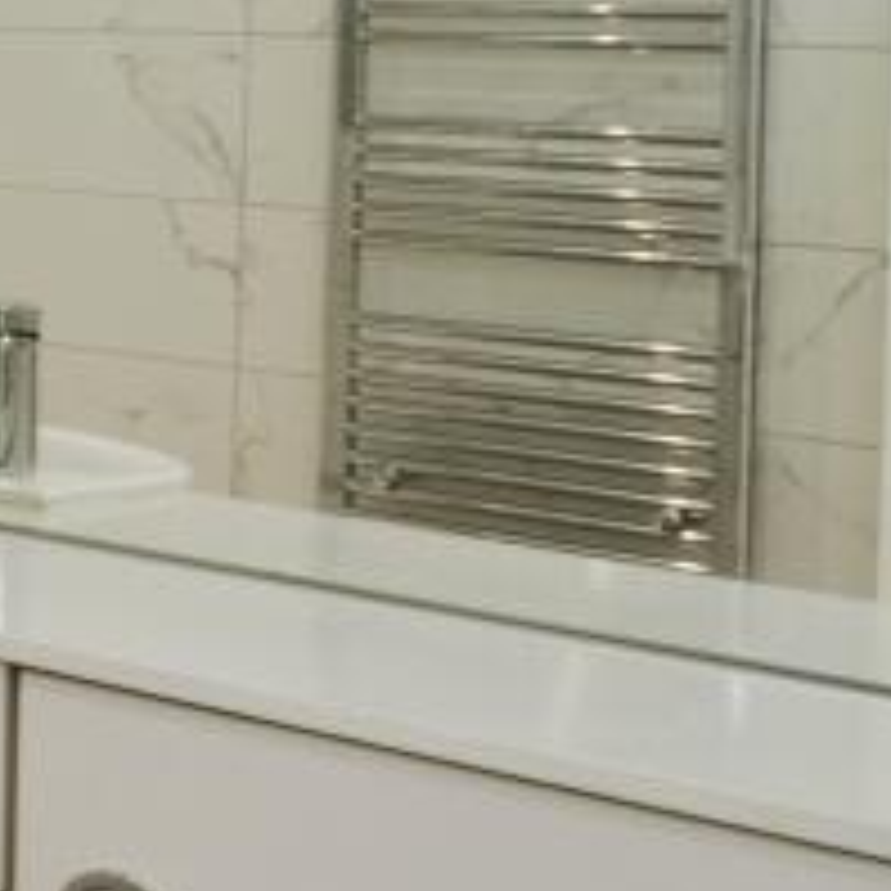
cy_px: 362
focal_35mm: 79
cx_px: -1390
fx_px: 2301
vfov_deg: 21.9
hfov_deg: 13.6
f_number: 7.1
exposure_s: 1/13
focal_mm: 12
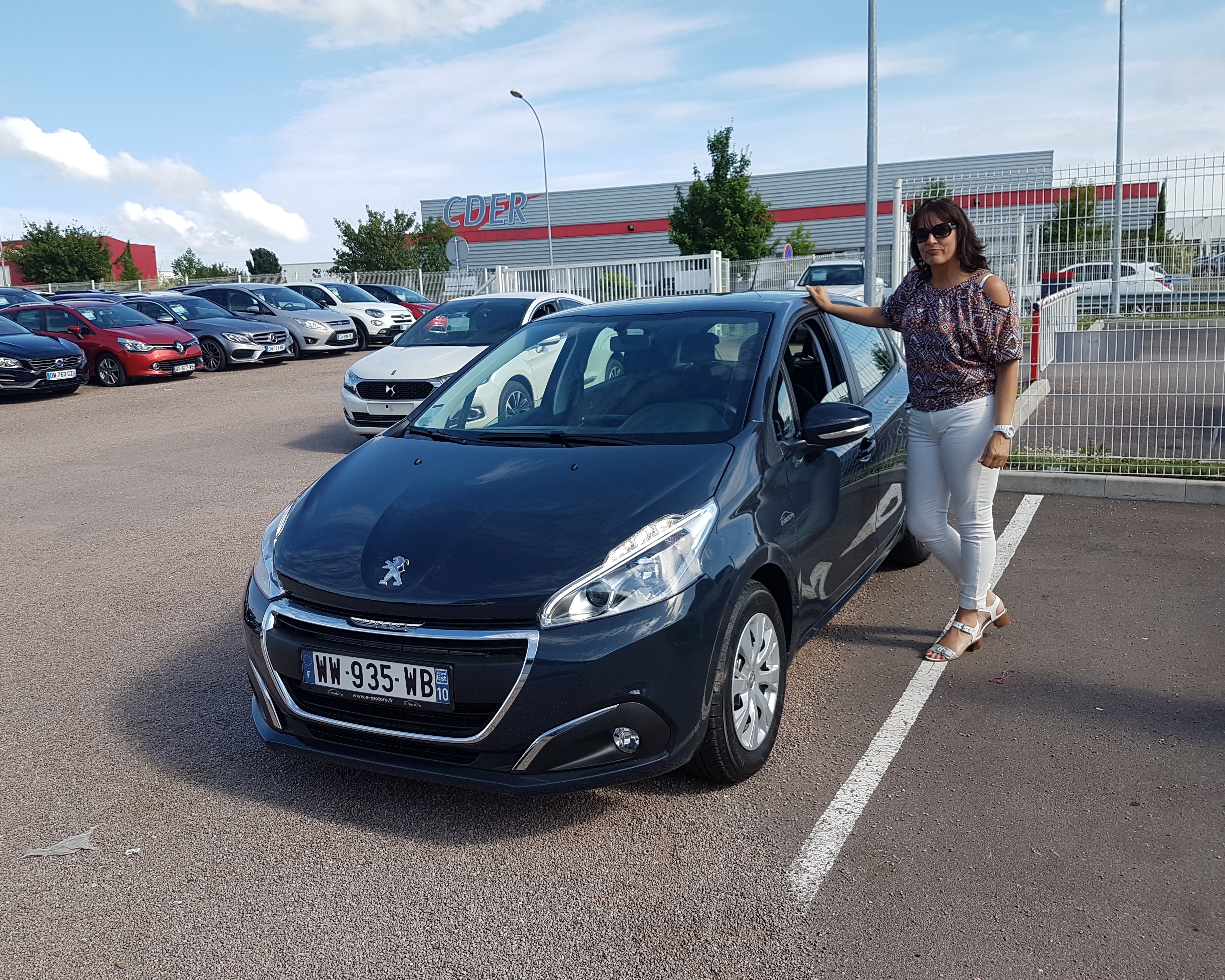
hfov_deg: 62.2
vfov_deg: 51.5
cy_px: 485
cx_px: 646
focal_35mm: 28
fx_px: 1015
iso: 40
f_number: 1.7
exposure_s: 1/1212
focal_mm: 4.2
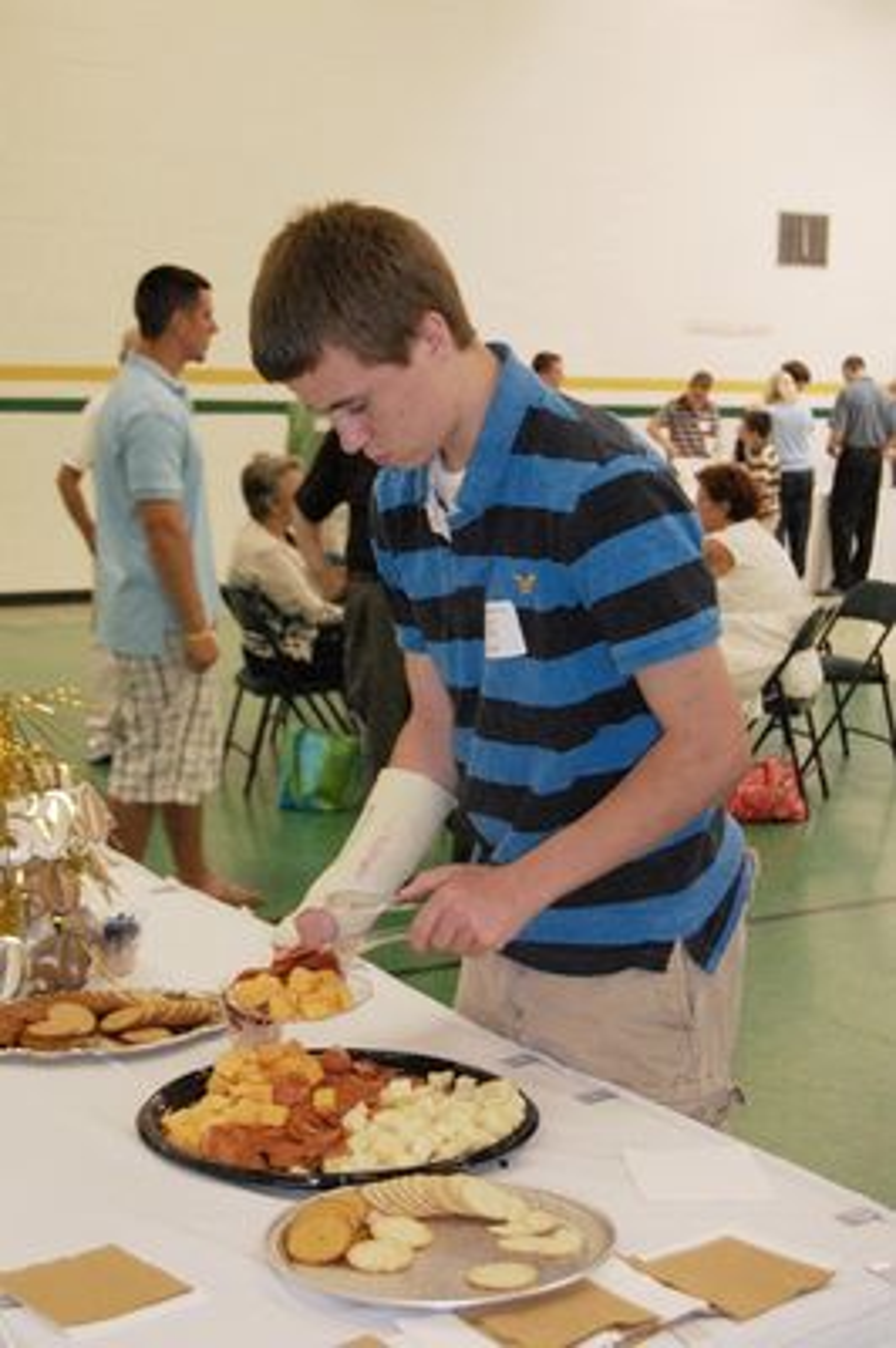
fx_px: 2132
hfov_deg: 23.7
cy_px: 674
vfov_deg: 35.1
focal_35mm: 57
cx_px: 448
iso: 1600
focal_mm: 38
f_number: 5.6
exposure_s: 1/60
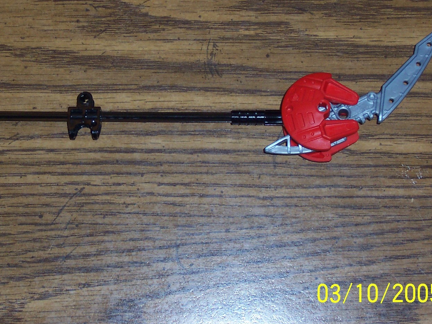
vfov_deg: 9.8
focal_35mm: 152
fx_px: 1897
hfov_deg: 13.0
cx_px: 187
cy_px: 131
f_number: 4.8
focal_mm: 17.6
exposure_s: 1/90
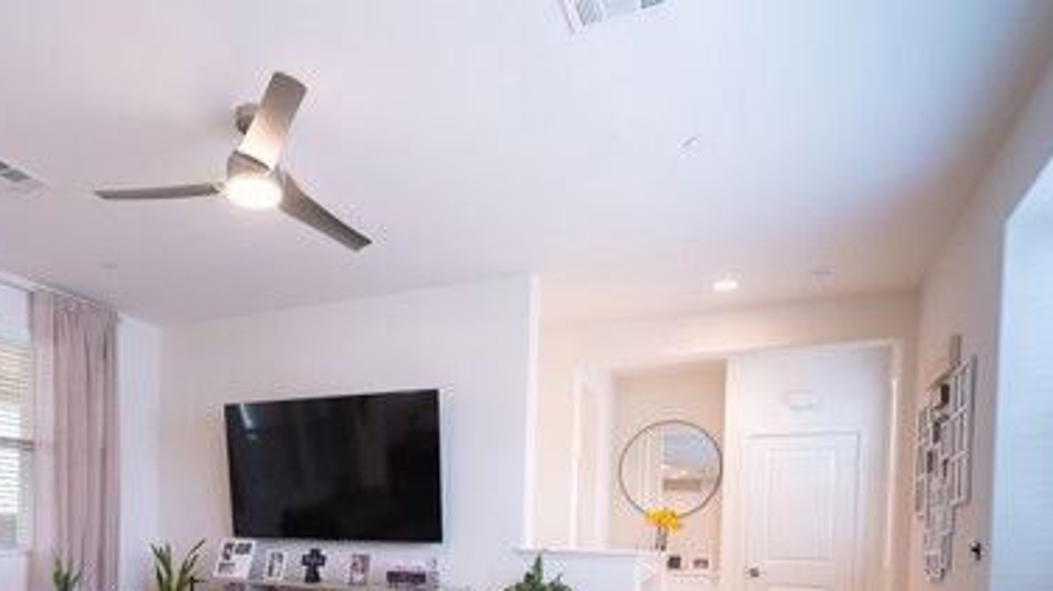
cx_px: 409
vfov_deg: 41.5
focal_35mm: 25
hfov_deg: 73.1
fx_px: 698
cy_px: 553
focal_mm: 14
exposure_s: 1/160
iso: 100
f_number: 5
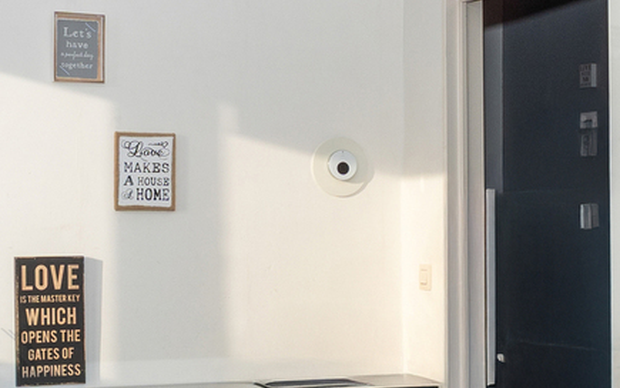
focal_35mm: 90
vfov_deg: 14.5
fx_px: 1521
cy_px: 265
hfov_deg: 22.8
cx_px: 462
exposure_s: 1/50
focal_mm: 16
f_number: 11
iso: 250
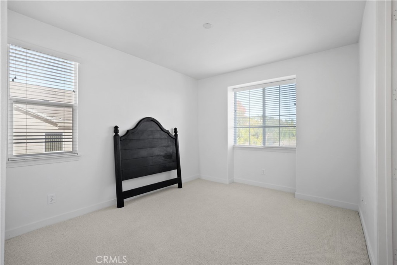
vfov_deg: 73.8
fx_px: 176
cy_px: 132
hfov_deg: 96.7
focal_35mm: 16
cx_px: 198
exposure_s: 1/15
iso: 320
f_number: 4
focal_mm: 16
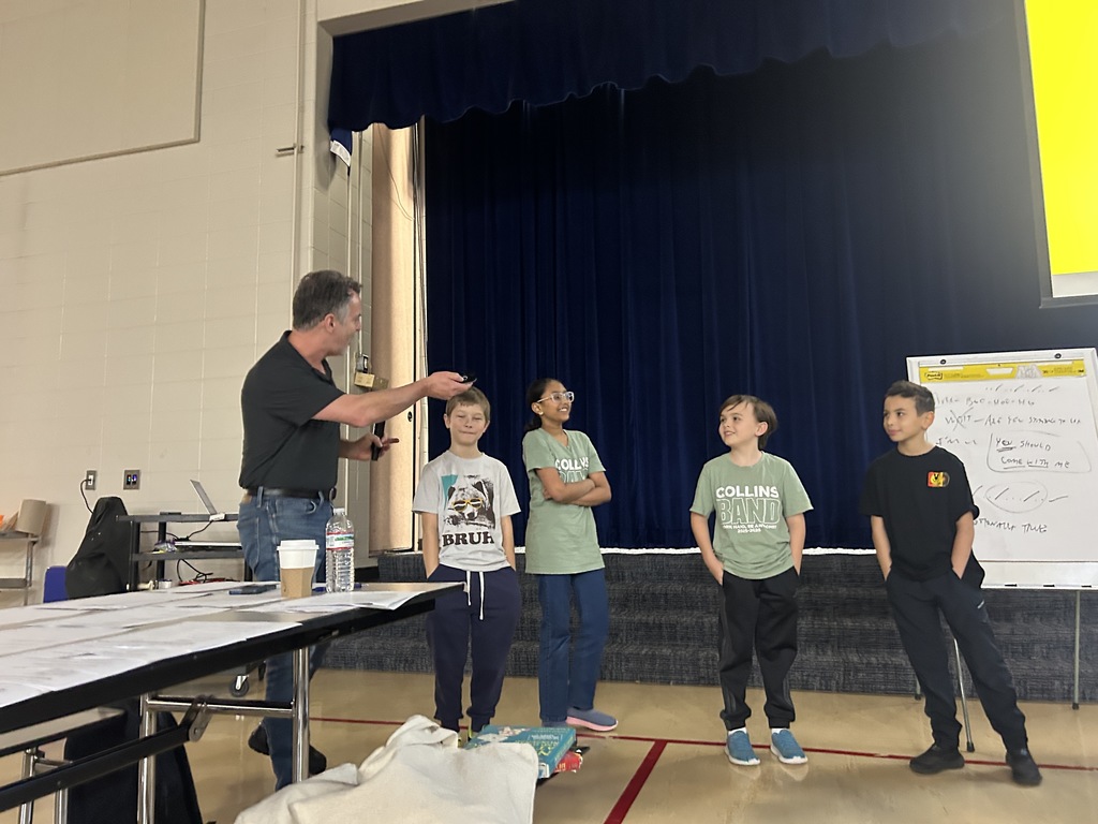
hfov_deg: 67.3
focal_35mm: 26
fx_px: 825
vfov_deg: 53.1
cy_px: 412
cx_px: 549
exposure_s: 1/40
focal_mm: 5.7
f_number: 1.5
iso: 500
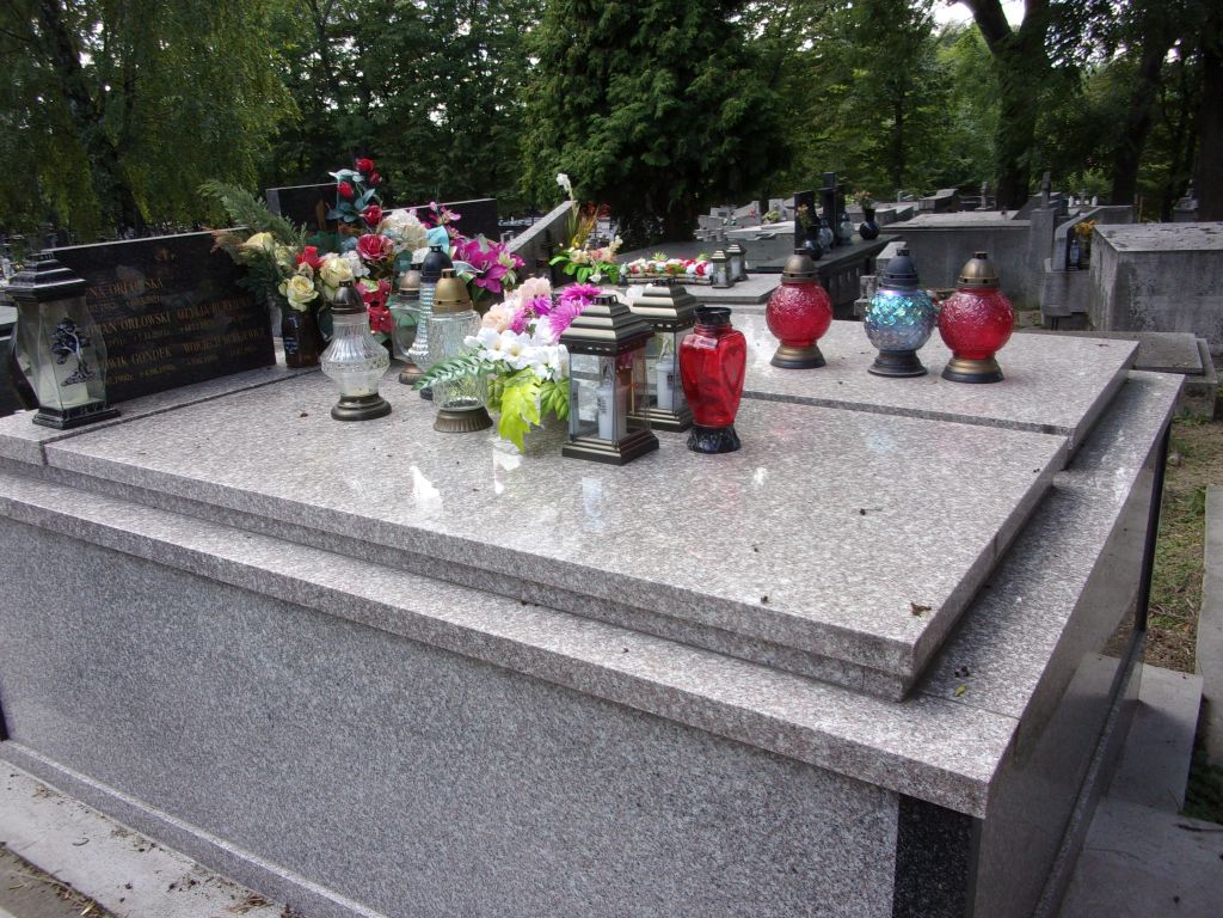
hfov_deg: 63.4
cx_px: 612
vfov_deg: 49.7
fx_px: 989
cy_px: 459
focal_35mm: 28
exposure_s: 1/105
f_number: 3.9
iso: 80
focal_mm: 5.1
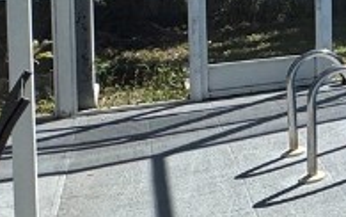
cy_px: -66
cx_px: 626
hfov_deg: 19.5
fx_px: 736
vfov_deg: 15.9
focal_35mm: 78
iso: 40
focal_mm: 2.22
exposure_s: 1/812
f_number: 2.2
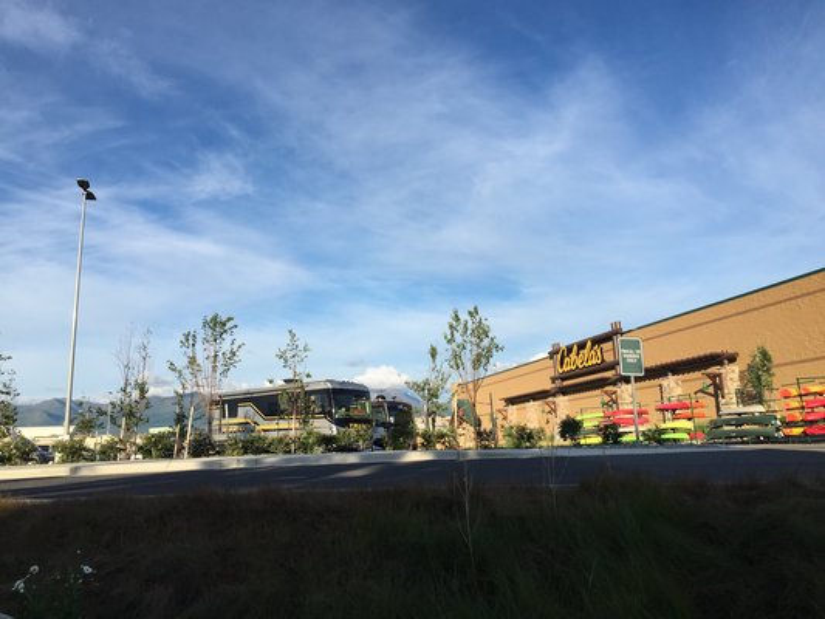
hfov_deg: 61.6
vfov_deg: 48.2
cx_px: 412
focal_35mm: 29
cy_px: 310
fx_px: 691
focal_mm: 4.15
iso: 32
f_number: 2.2
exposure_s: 1/1522
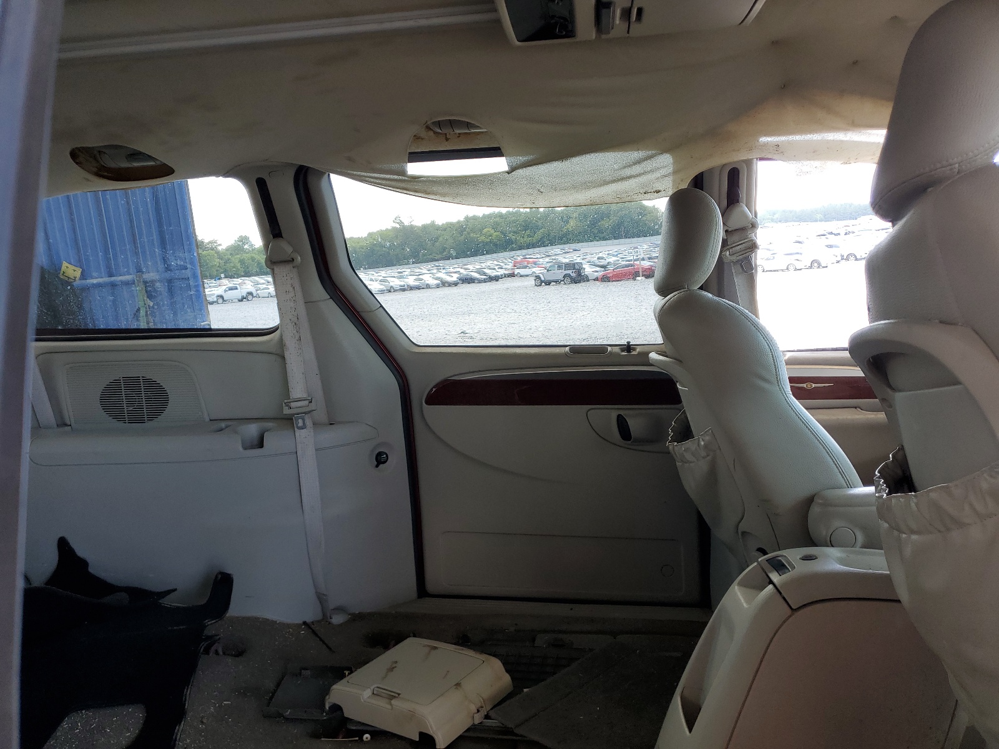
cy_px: 374
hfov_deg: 67.3
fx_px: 750
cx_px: 500
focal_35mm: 26
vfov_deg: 53.1
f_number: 1.5
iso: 50
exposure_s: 1/135
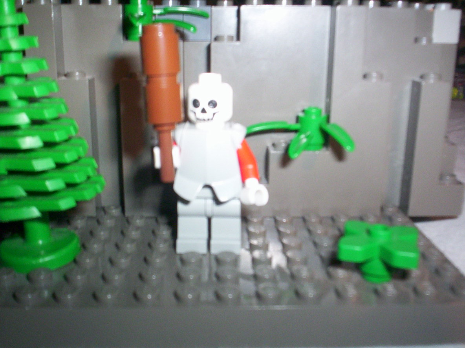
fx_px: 510
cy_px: 174
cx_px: 232
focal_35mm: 38
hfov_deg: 49.0
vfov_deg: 37.7
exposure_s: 1/60
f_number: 4.5
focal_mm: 4.99
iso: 140
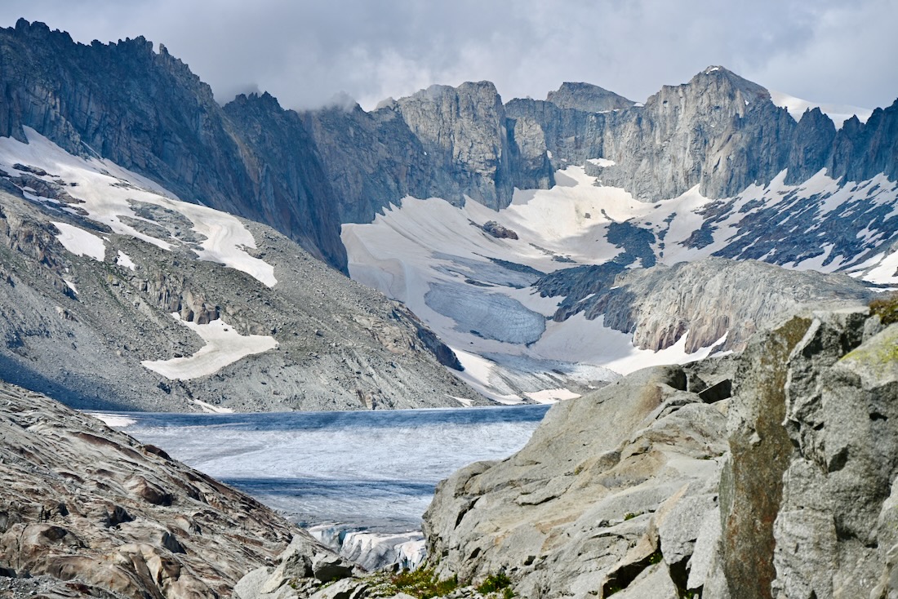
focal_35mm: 155
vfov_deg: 8.9
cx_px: 449
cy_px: 300
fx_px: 3867
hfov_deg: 13.2
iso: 100
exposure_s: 1/800
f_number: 7.1
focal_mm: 155
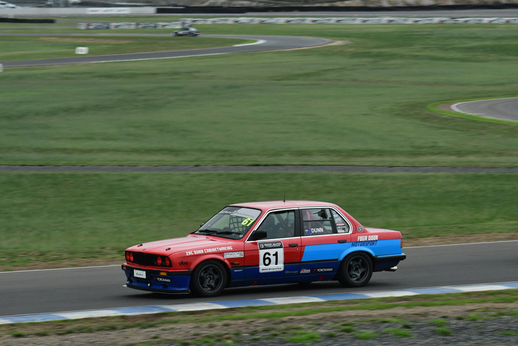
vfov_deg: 8.2
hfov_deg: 12.2
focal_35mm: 168
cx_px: 259
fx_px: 2418
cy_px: 173
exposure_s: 1/320
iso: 1600
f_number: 11
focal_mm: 112
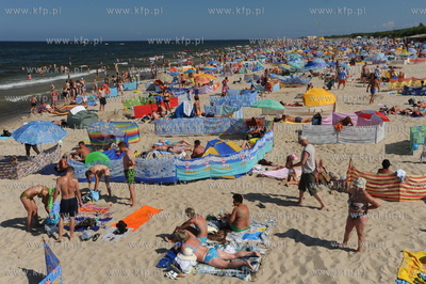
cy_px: 142
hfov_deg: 54.5
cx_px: 213
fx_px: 414
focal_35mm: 35
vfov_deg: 37.8
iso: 200
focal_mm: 35
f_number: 11
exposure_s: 1/160
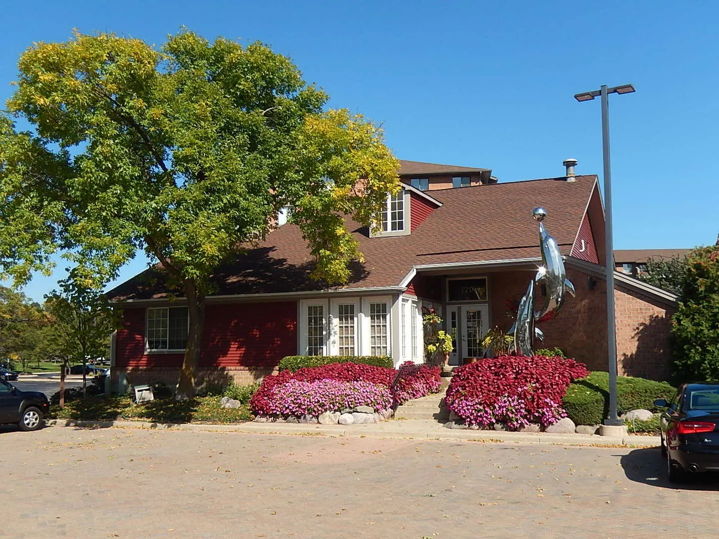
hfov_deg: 51.4
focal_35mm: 36
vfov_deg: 39.7
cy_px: 270
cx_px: 360
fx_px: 748
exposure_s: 1/640
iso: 125
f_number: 4
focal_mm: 6.5
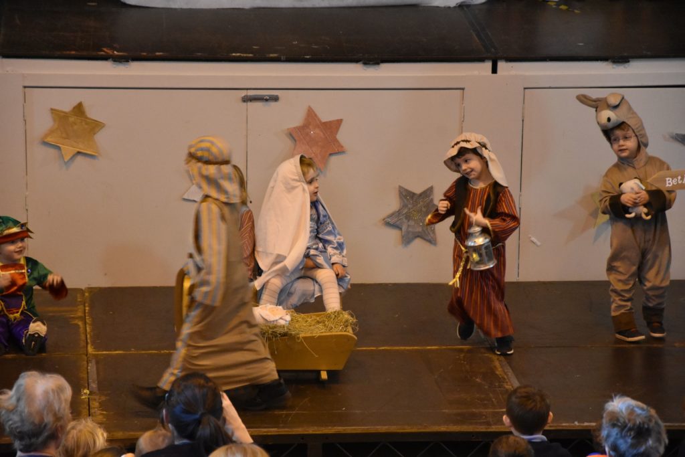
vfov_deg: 8.7
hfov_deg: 13.0
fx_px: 2997
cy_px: 228
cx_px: 342
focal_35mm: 158
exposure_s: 1/60
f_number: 5.6
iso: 5000
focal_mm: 105
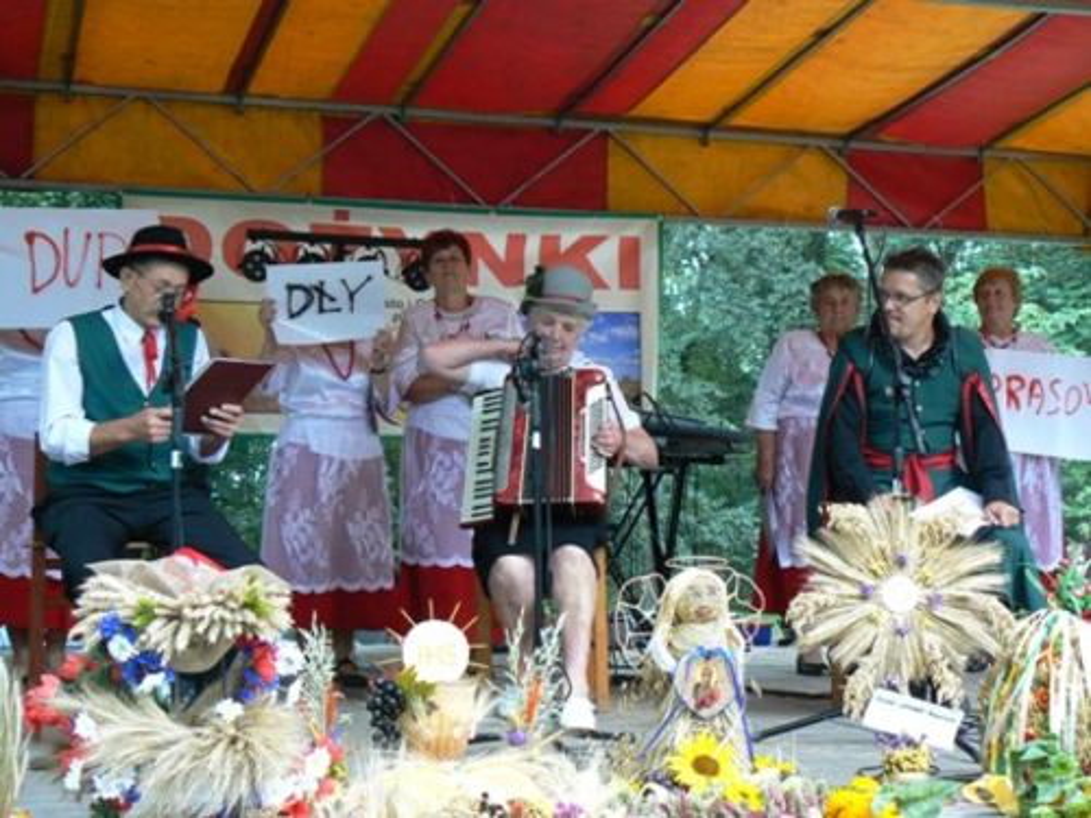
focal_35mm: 61
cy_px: 409
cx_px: 546
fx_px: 1923
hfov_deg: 31.7
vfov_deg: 24.0
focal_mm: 10.2
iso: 100
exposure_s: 1/30
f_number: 3.2
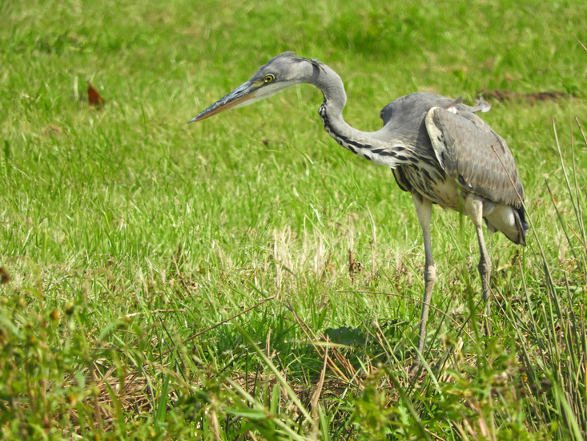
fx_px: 20352
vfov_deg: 1.2
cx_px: 294
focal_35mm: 1200
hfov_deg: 1.7
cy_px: 220
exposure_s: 1/400
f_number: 6
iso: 100
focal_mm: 215
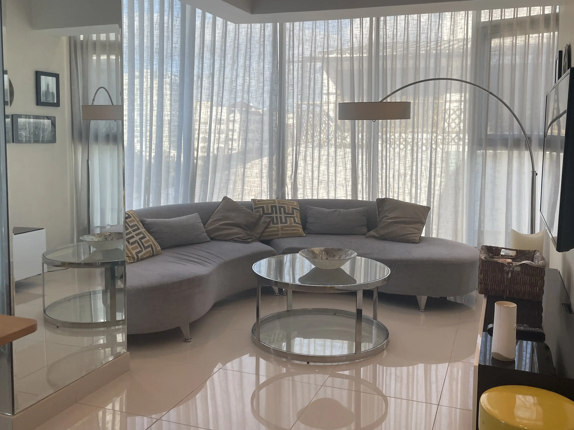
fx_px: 564
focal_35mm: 34
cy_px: 184
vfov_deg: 41.7
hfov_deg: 53.9
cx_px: 308
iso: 32
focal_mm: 4.2
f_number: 1.6
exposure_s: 1/321
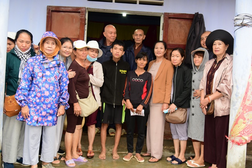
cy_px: 84
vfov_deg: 38.9
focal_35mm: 34
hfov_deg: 55.8
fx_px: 238
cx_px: 126
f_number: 4
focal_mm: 34
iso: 500
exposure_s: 1/125
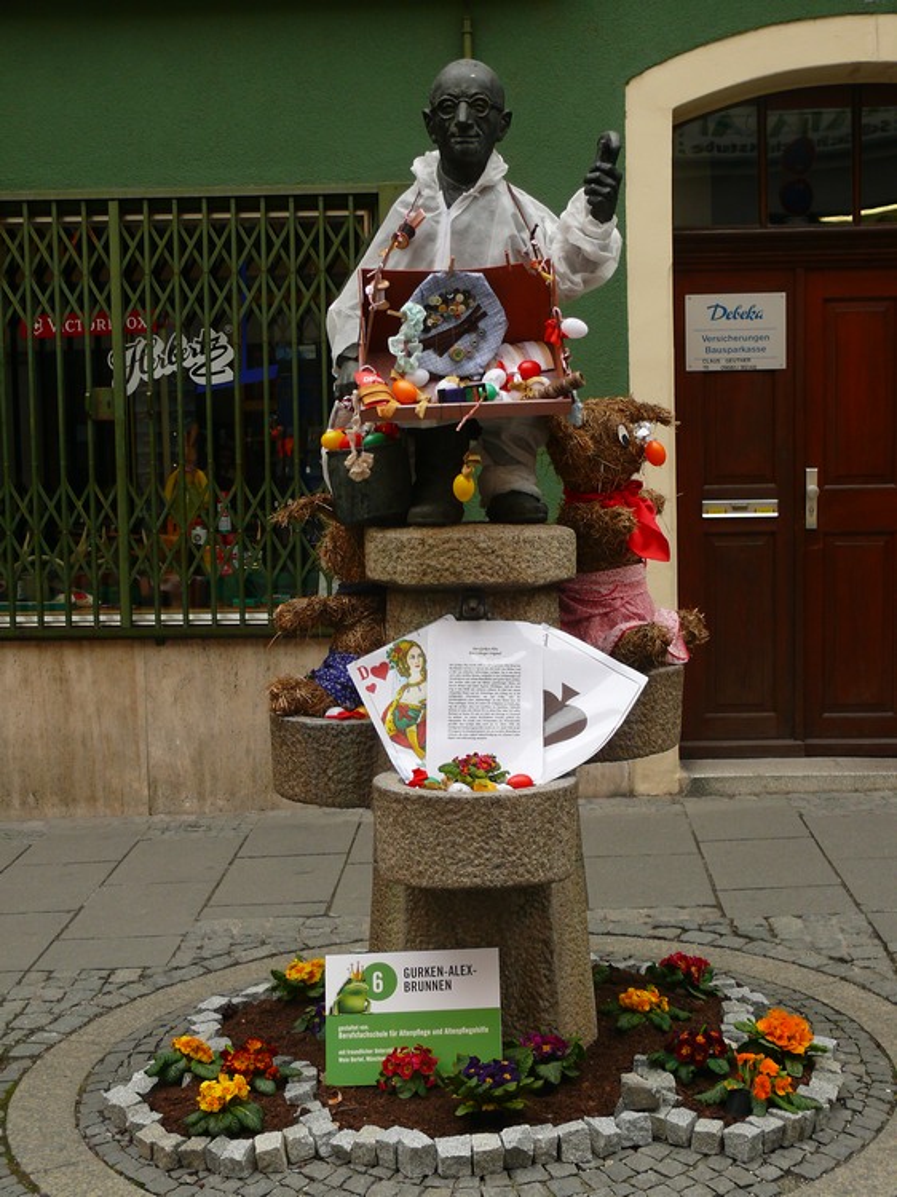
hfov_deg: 28.0
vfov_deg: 36.8
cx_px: 448
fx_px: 1798
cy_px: 598
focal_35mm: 52
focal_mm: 11
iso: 100
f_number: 3.2
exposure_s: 1/30
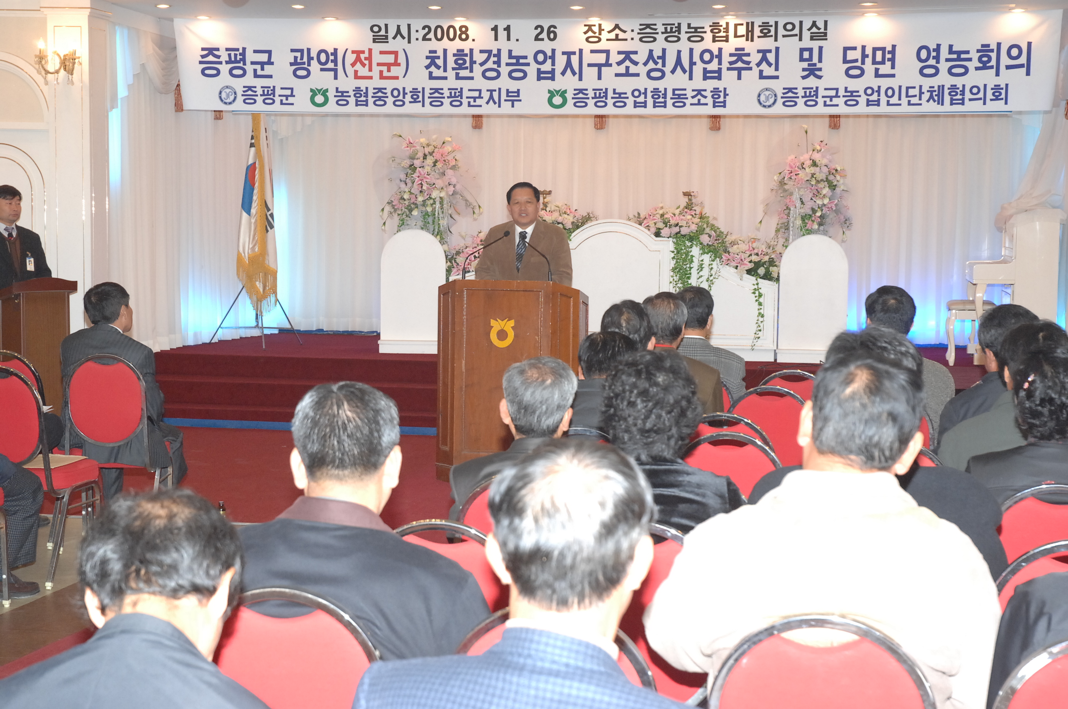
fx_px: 2044
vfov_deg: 19.7
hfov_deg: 29.3
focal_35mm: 69
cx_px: 534
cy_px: 354
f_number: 6.7
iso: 800
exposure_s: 1/60
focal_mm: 46
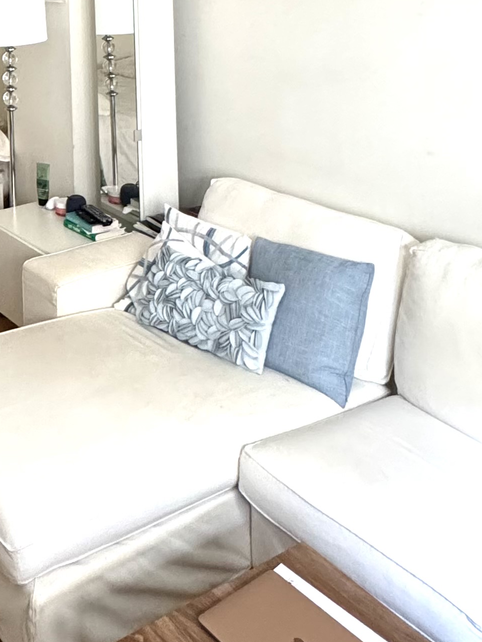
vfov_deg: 36.9
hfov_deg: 30.6
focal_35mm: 44
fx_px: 817
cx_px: 6
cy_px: -48
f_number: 2.2
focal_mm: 2.22
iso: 320
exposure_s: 1/97
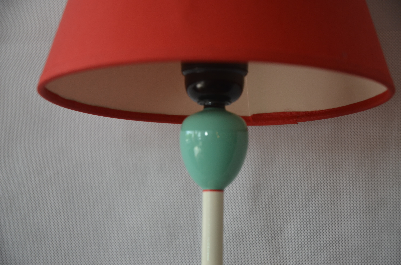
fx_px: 1167
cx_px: 200
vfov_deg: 13.0
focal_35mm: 105
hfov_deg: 19.5
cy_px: 132
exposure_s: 1/250
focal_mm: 70
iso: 560
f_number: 4.5
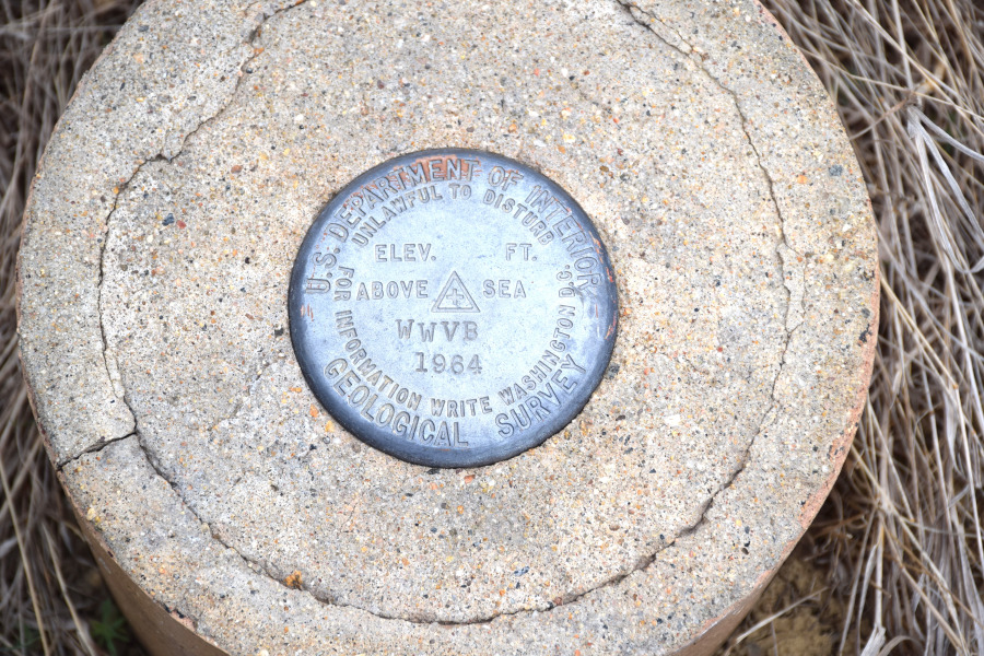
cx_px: 492
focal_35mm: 128
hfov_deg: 16.1
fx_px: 3485
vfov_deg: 10.8
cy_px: 328
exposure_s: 1/250
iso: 200
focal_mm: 85
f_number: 8
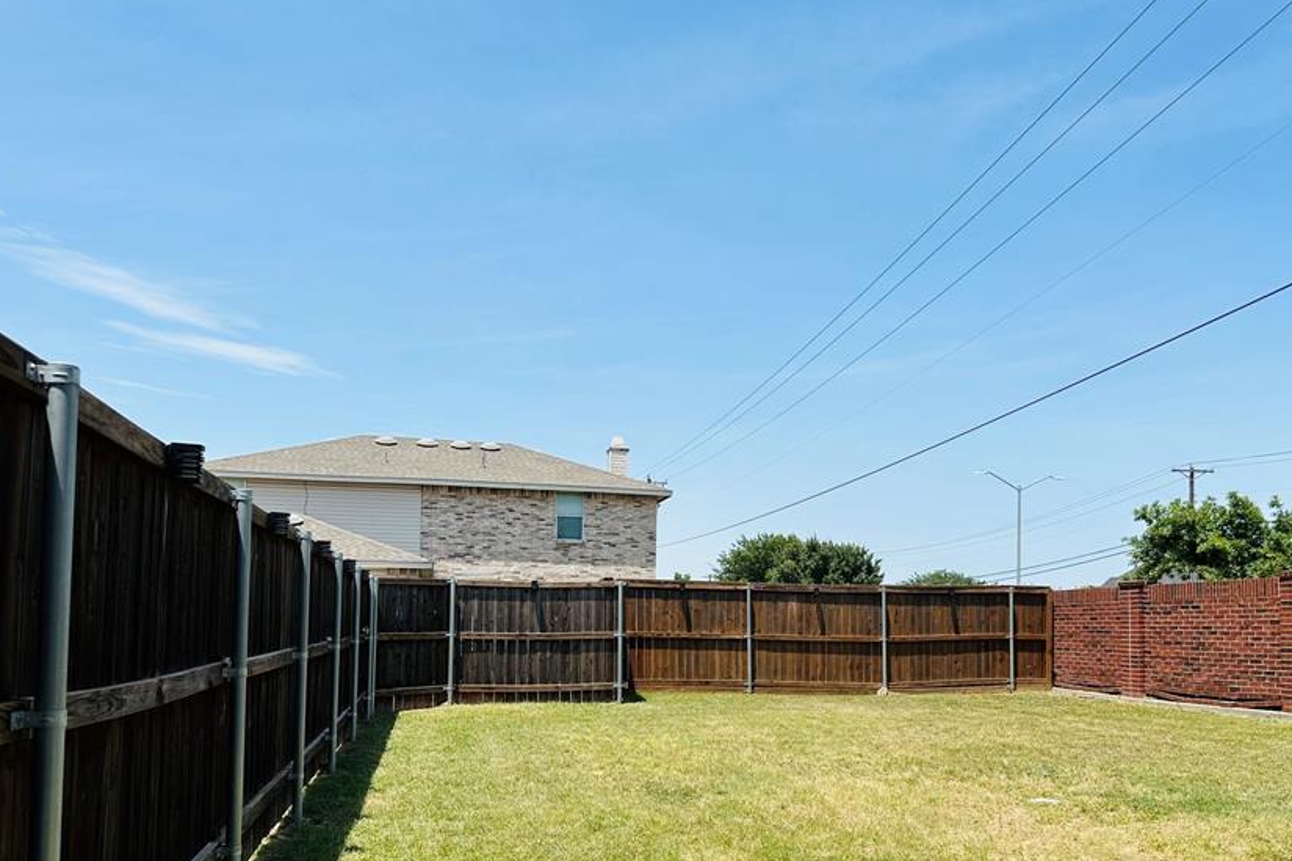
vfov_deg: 41.7
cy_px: 578
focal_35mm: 31
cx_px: 756
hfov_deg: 59.9
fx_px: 1112
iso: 80
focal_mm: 6.86
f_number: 1.78
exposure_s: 1/5525
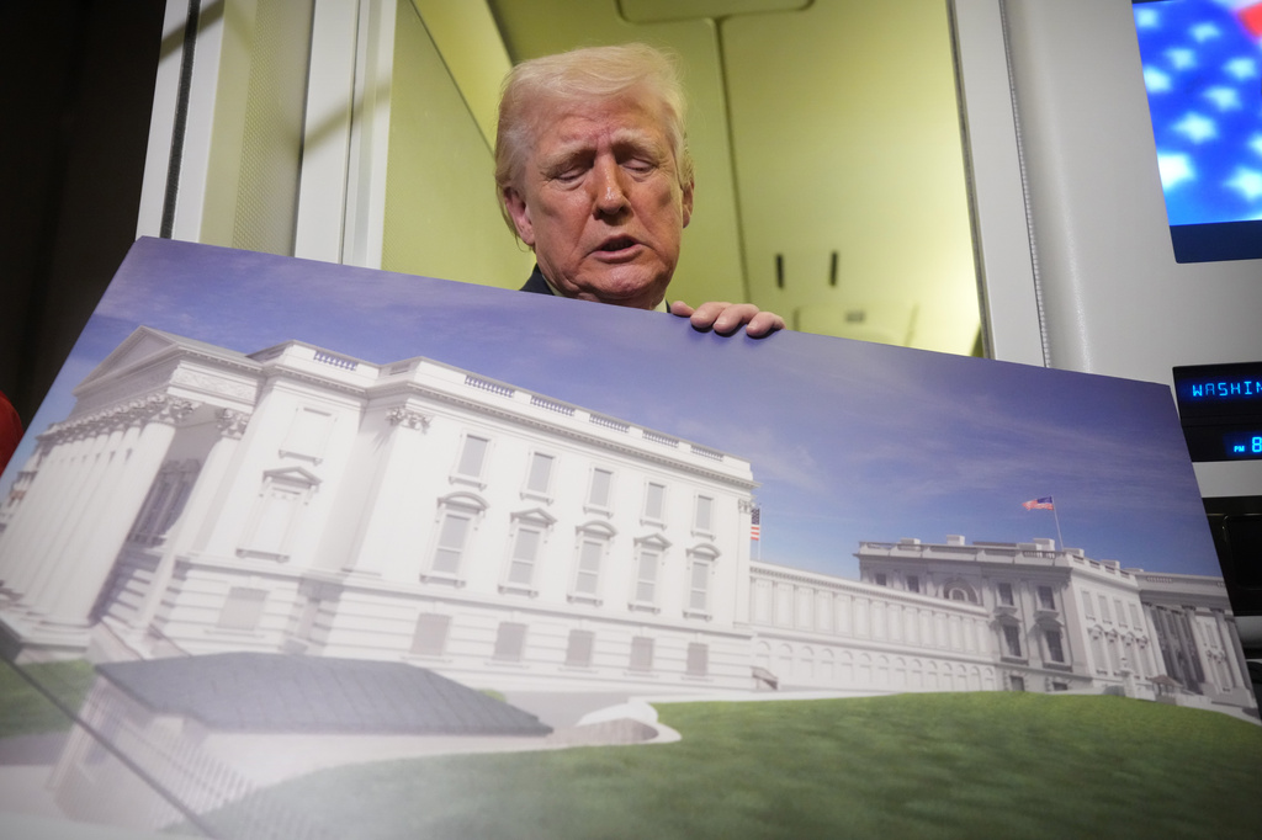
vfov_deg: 37.8
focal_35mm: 35
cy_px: 420
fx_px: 1226
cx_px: 631
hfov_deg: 54.4
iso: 8000
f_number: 2.8
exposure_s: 1/250
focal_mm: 35
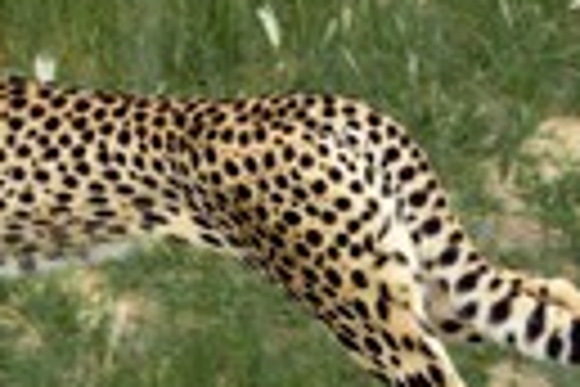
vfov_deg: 5.1
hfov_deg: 7.7
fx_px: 4317
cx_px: 9
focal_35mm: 268
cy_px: 32
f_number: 9
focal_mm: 82
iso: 800
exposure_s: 1/800
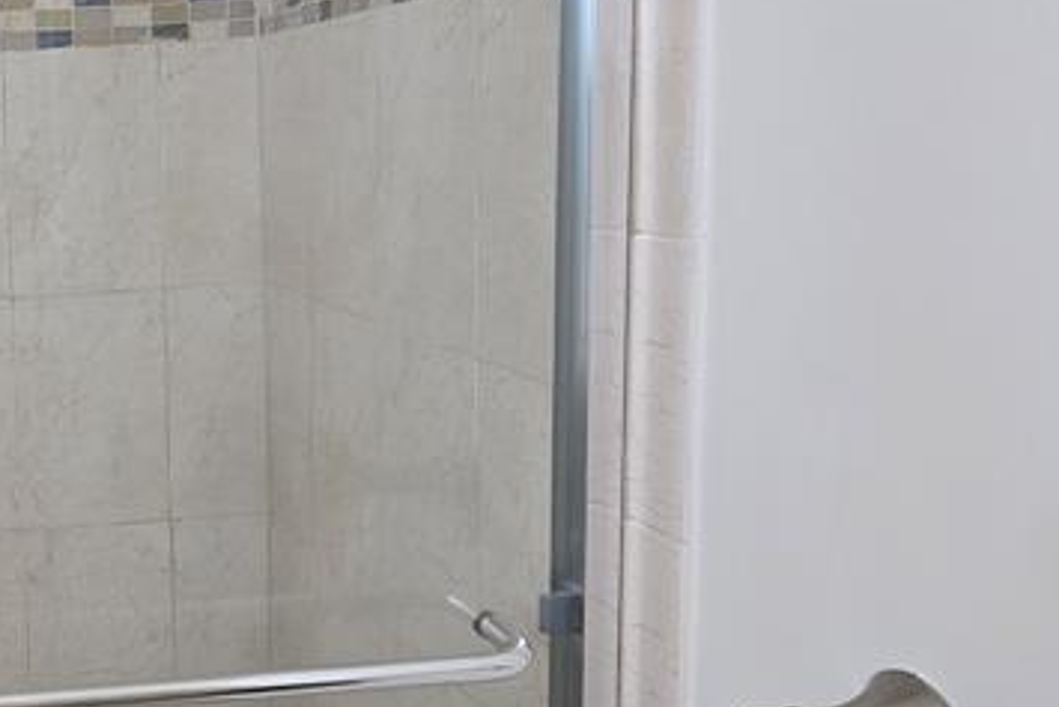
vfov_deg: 34.1
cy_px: 289
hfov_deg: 40.2
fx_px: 1148
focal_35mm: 39
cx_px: -104
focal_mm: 2.2
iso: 100
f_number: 2.2
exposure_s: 1/60
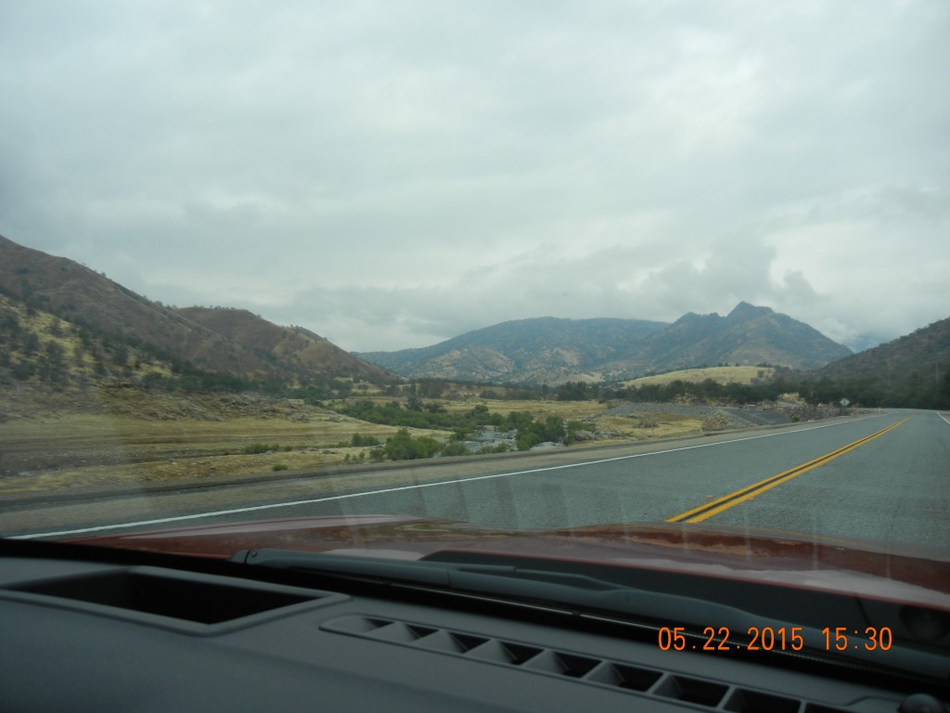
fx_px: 823
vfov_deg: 46.8
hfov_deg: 60.0
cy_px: 356
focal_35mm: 30
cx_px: 475
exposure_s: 1/832
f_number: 3.5
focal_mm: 5.4
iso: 160
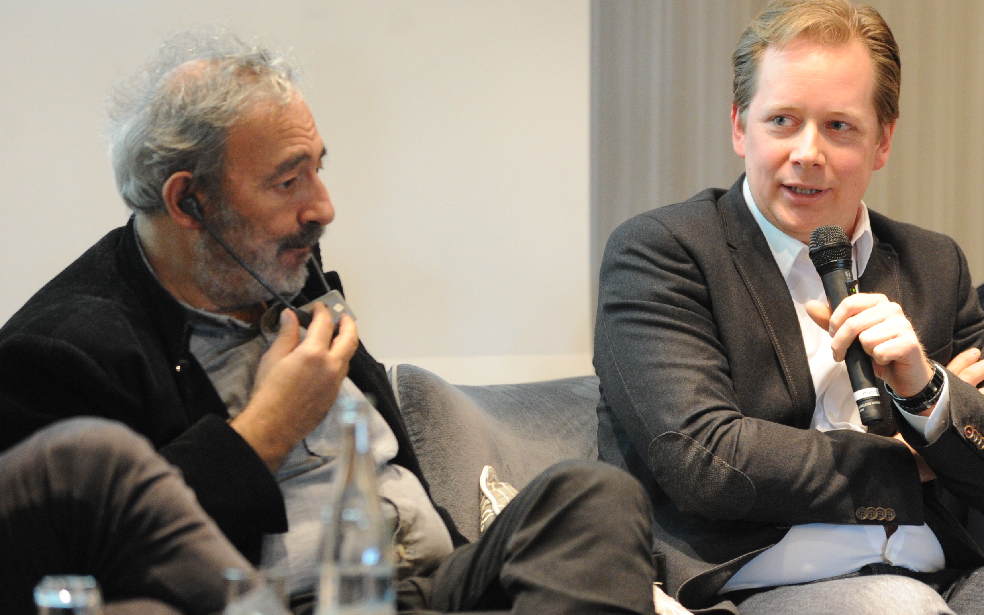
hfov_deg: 6.0
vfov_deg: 3.7
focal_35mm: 351
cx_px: 798
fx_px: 9413
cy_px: 298
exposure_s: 1/160
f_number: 4
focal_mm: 200
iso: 4000
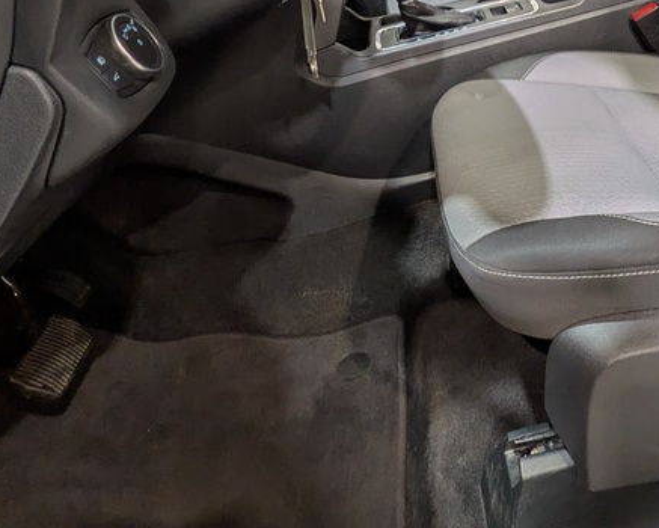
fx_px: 624
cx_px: 522
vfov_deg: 39.1
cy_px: -27
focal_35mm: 32
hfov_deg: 52.3
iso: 127
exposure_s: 1/50
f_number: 2.2
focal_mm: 1.83
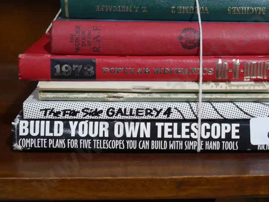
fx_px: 459
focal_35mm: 59
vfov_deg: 24.7
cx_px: 194
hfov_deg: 32.2
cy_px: 71
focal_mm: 20
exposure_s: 1/60
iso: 640
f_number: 4.5
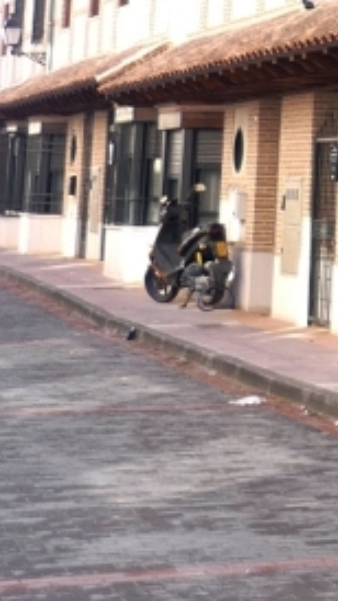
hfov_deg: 9.4
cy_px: -124
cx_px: 762
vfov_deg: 17.3
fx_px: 1881
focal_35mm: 118
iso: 100
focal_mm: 5.5
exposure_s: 1/125
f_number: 2.8
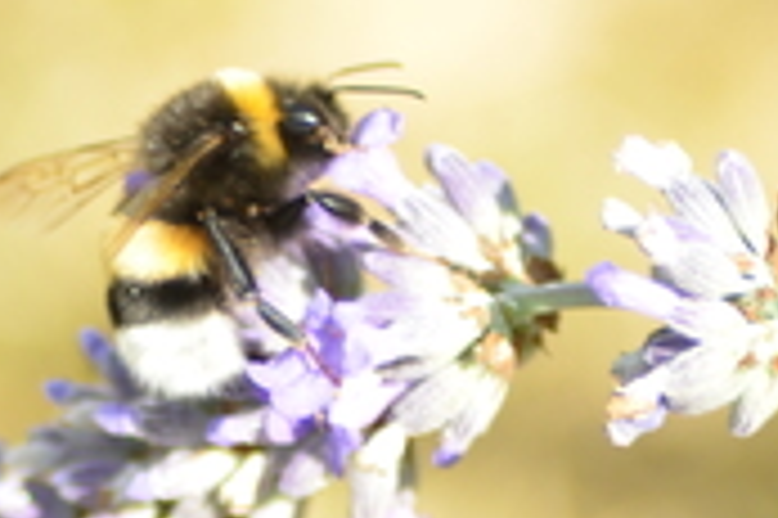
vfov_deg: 1.1
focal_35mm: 1194
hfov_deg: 1.7
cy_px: 173
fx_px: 25779
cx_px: 27
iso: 400
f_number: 5.6
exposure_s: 1/400
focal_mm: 300
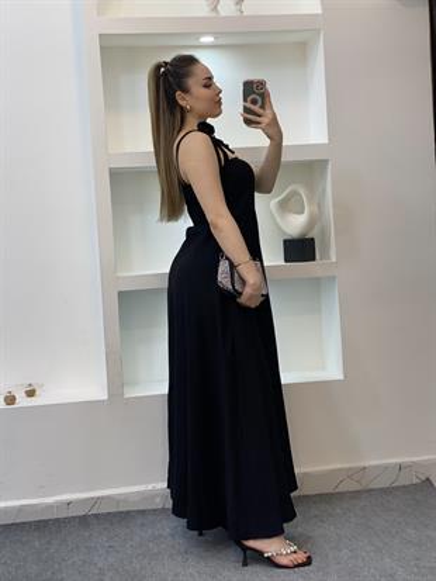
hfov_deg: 28.0
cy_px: 290
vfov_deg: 36.8
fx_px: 873
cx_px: 218
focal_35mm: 52
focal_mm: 6
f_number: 2
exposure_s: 1/100
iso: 80
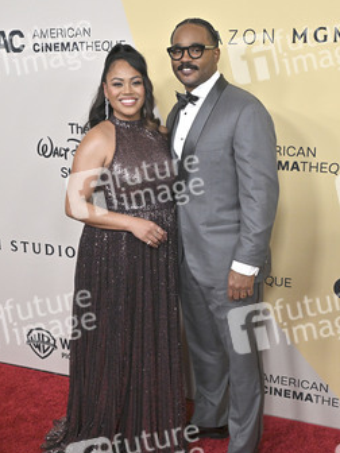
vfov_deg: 46.7
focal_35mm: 40
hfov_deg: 36.0
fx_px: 524
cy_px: 255
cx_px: 174
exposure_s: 1/320
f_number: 5.6
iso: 2000
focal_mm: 35
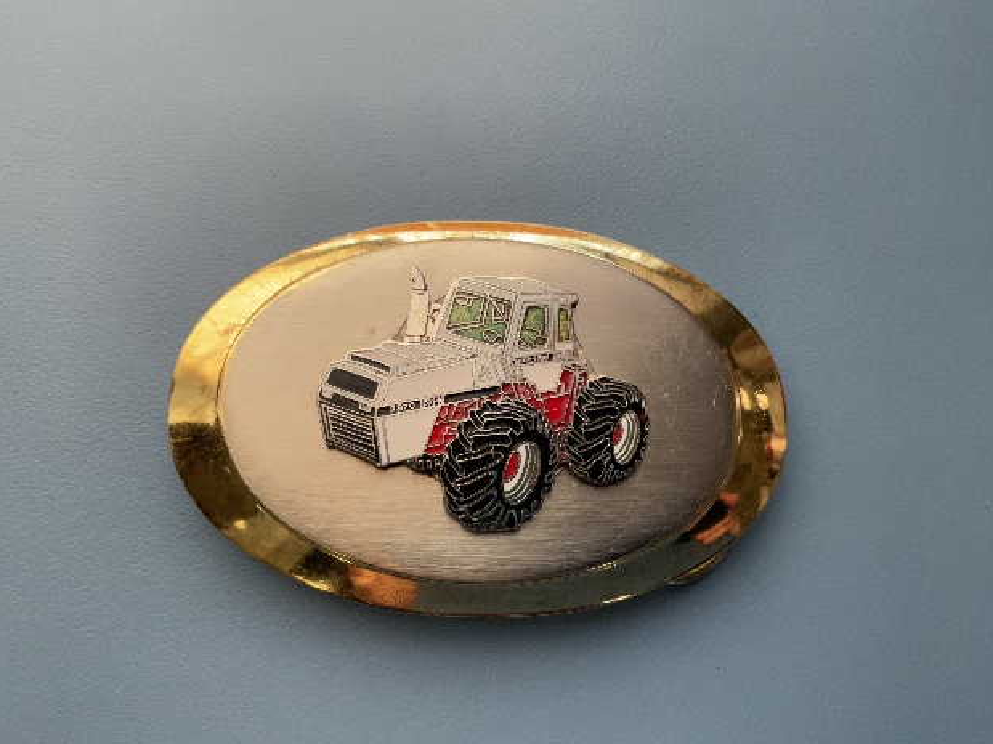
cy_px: 372
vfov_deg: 46.8
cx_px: 484
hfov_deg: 60.0
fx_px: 860
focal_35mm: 30
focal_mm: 3
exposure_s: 1/120
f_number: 1.8
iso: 50
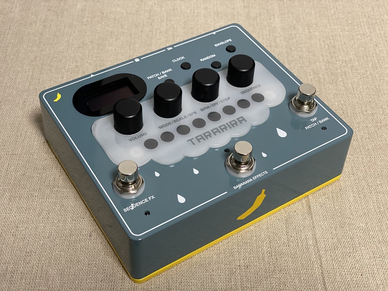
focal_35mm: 52
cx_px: 194
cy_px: 146
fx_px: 583
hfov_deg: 36.8
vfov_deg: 28.0
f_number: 2
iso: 160
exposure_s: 1/50
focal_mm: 6
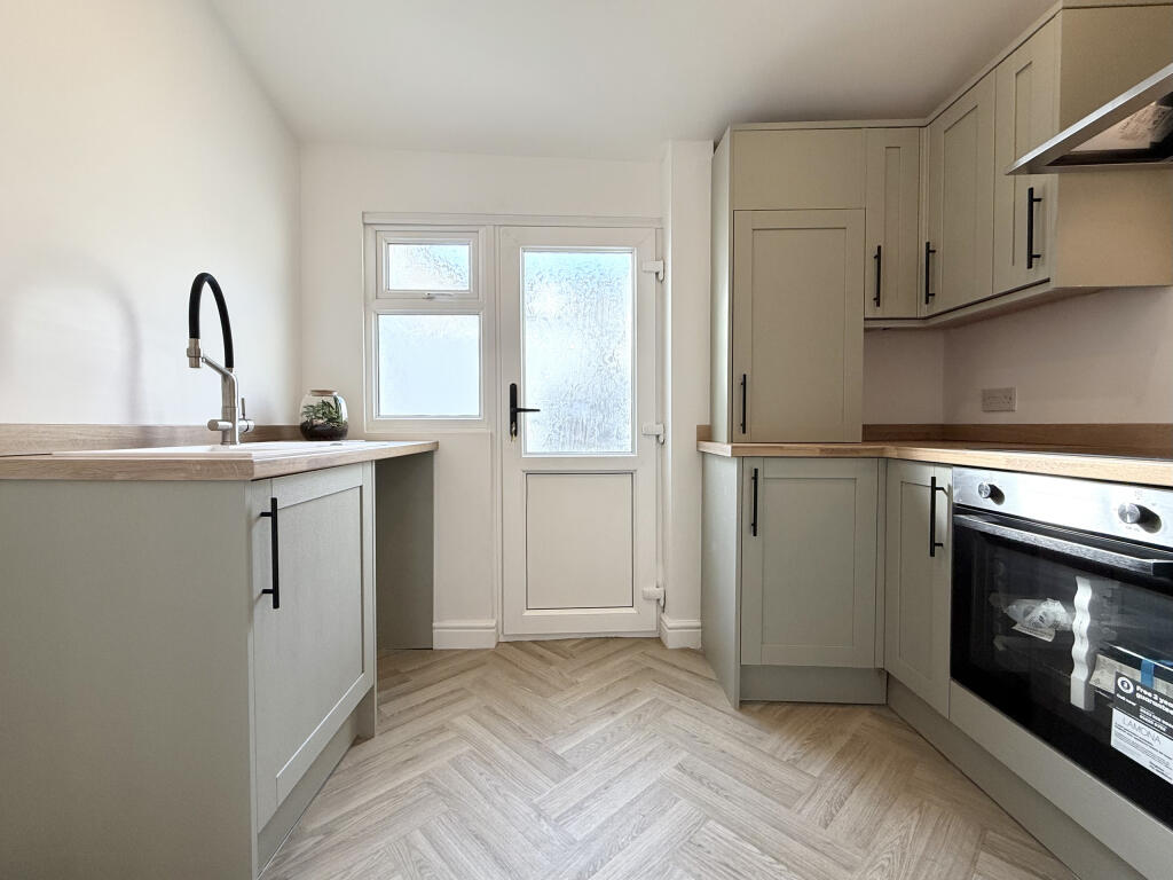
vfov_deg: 85.7
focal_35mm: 14
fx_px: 474
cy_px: 440
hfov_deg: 102.1
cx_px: 586
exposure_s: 1/112
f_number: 2.2
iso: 64
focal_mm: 2.22
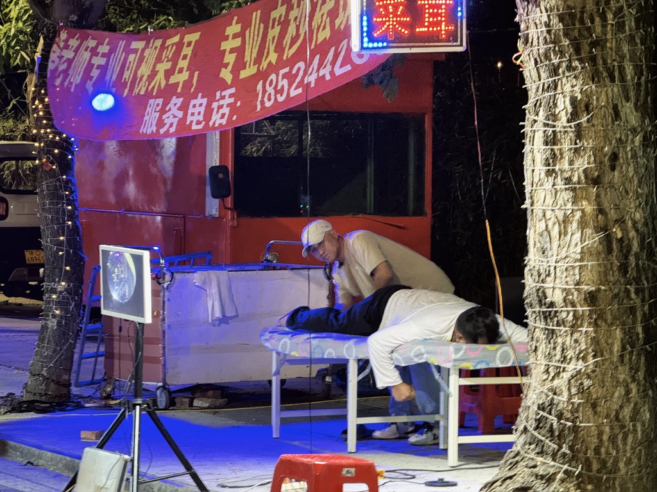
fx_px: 2278
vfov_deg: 12.3
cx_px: 328
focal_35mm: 120
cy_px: 246
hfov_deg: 16.4
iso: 800
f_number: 2.8
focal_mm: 15.66
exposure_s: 1/17
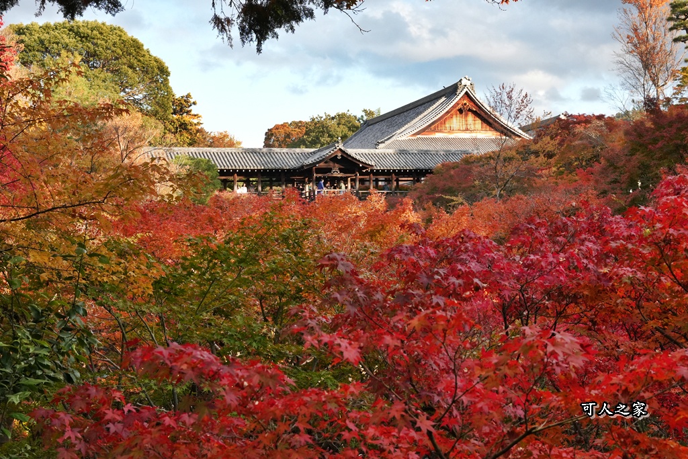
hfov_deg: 41.1
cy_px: 230
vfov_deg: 28.1
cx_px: 344
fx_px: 917
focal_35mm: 48
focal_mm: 32.5
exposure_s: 1/400
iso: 1000
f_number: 8
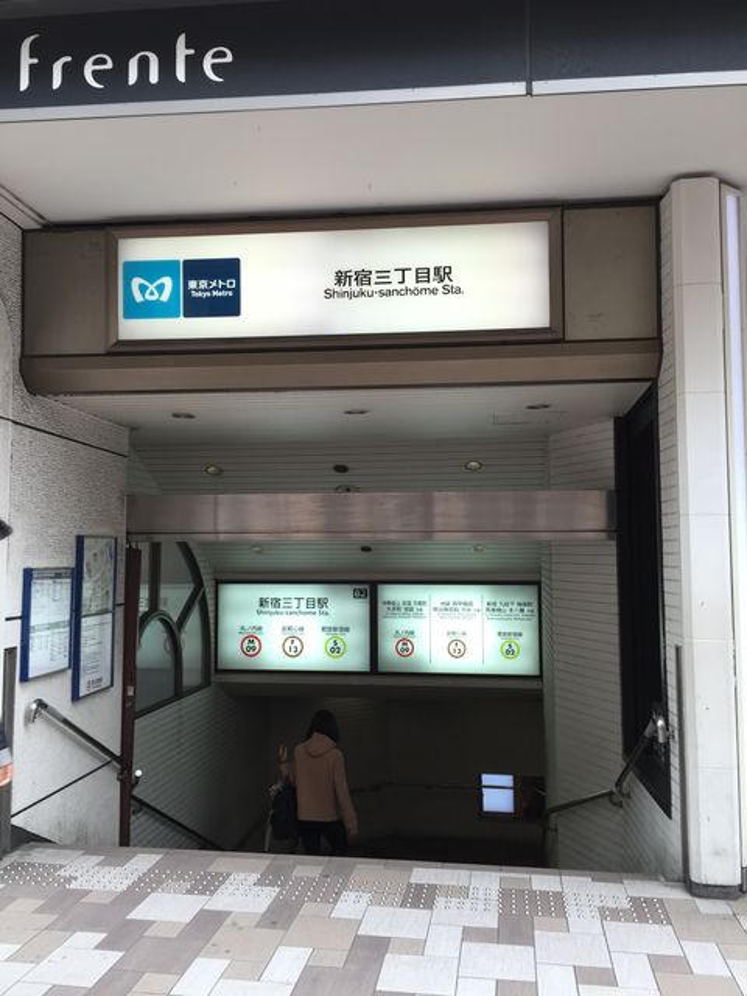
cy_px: 498
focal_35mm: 29
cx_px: 374
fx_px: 834
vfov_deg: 61.7
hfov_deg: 48.2
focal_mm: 4.15
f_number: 2.2
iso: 40
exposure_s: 1/120
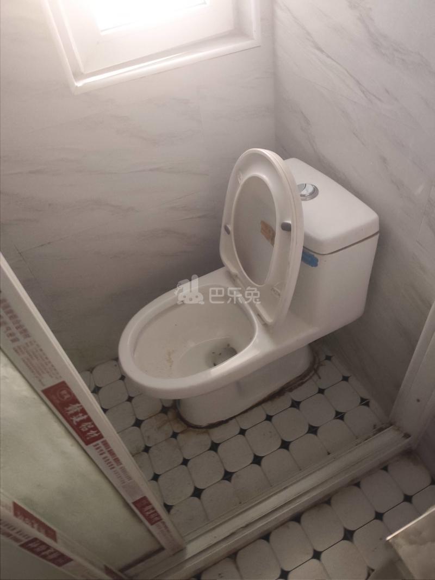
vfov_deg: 73.9
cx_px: 218
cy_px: 290
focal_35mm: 23
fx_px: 385
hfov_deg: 58.9
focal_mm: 6.14
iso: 2000
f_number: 1.65
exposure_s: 1/20
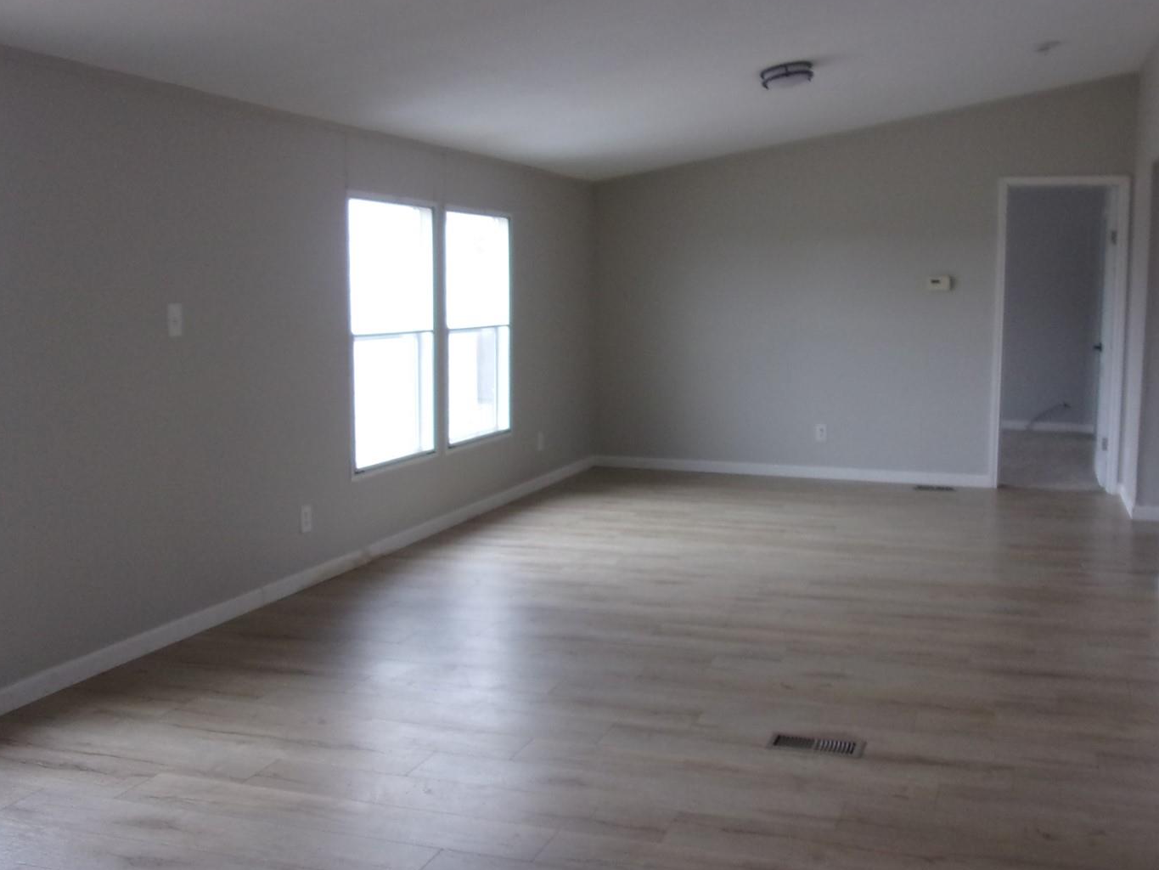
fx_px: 1205
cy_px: 424
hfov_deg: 51.2
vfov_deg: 39.7
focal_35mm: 36
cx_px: 657
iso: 97
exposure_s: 1/34
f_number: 3.3
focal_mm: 4.3
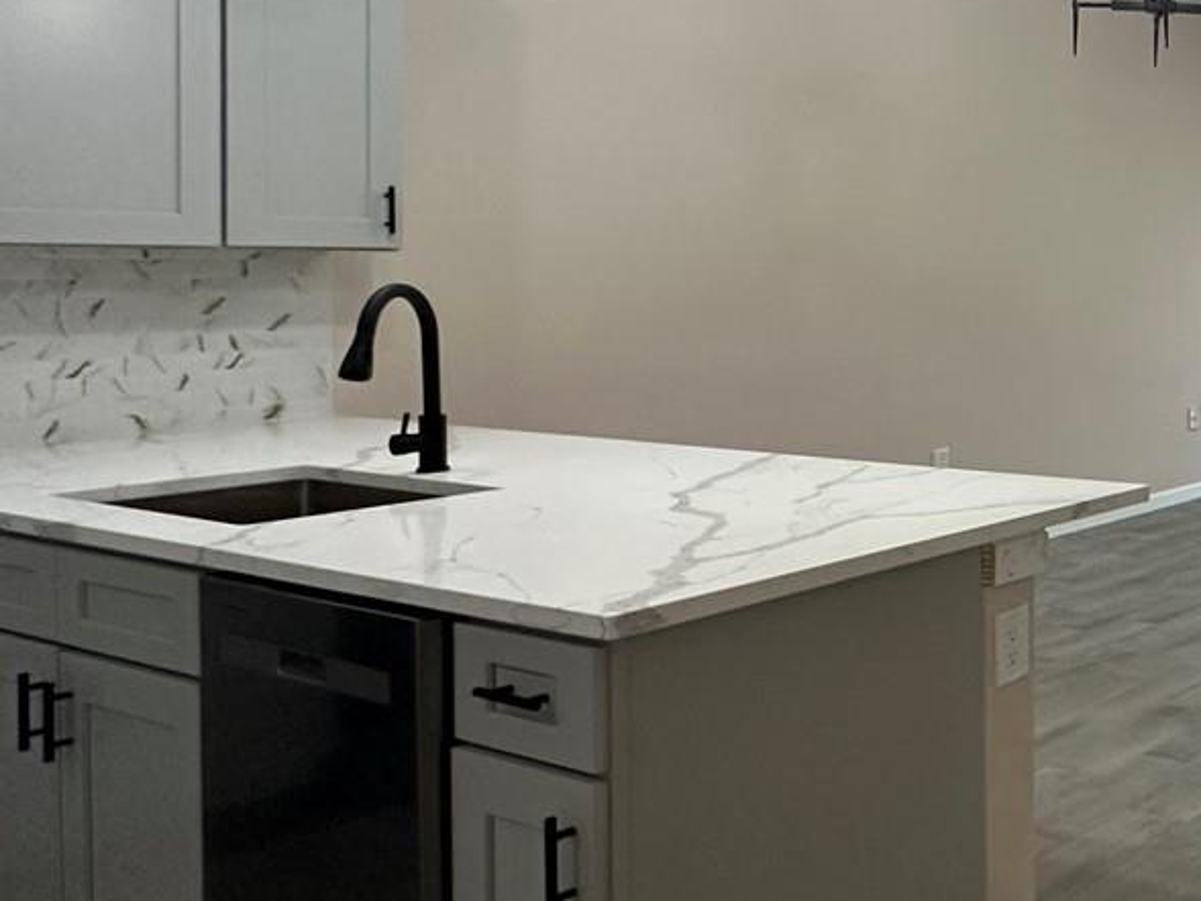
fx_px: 1319
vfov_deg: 37.2
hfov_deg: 36.6
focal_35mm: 38
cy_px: 279
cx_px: 1468
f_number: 2.2
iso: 250
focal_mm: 2.22
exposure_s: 1/120
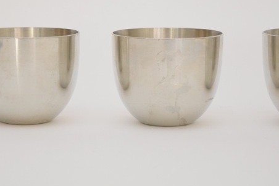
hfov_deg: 17.5
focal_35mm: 117
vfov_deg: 11.8
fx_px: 905
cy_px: 79
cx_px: 114
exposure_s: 1/125
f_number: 5.6
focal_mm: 55
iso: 1600
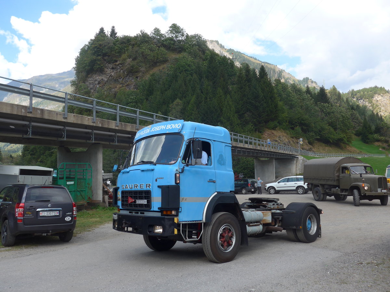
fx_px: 327
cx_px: 195
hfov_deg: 61.7
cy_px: 146
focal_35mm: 29
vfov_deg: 48.2
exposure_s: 1/640
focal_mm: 6
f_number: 2.8
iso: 80
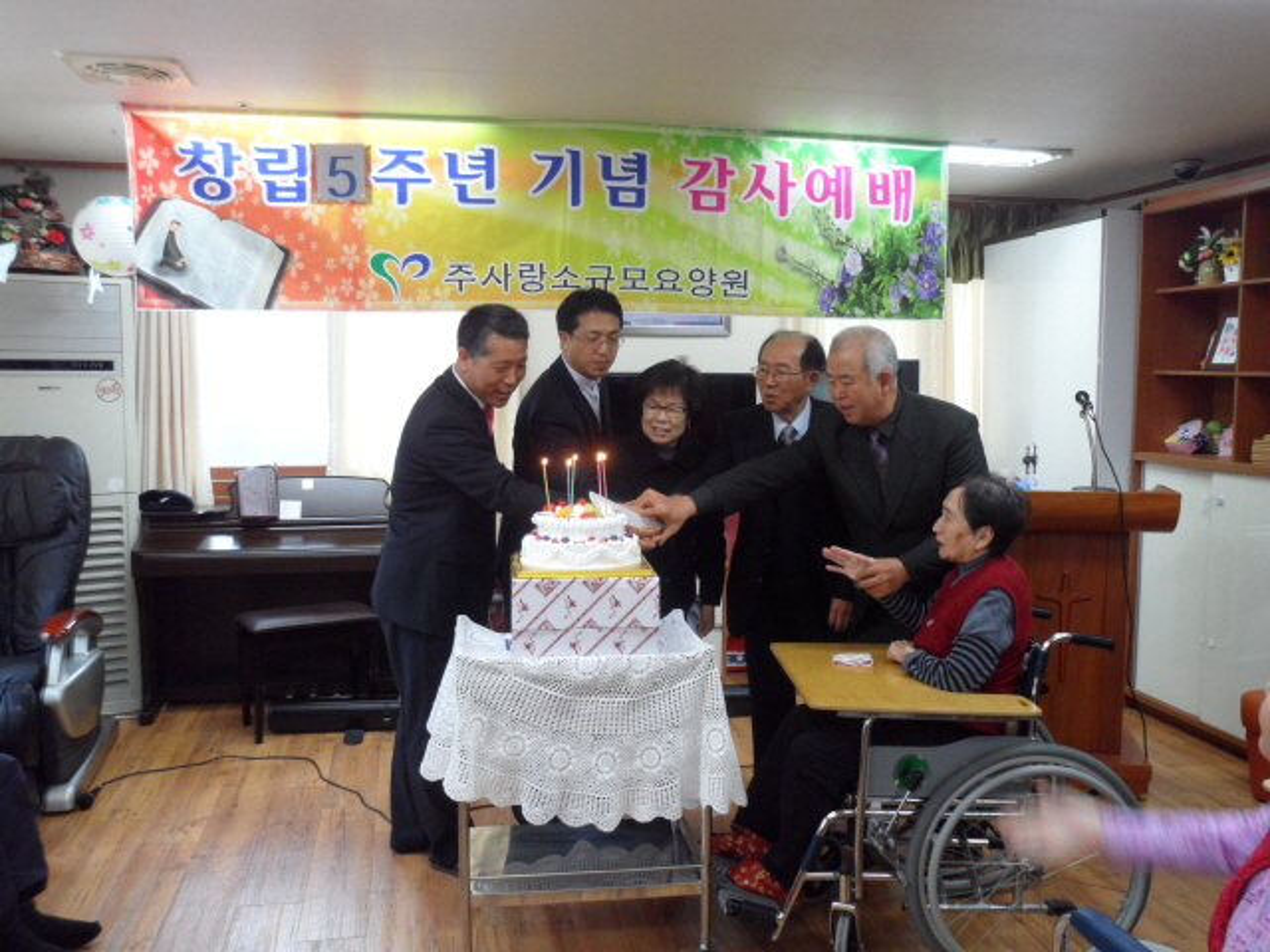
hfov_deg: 60.0
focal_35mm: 30
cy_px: 476
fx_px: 1101
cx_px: 635
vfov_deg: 46.8
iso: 200
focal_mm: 5.7
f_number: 3.5
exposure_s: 1/30
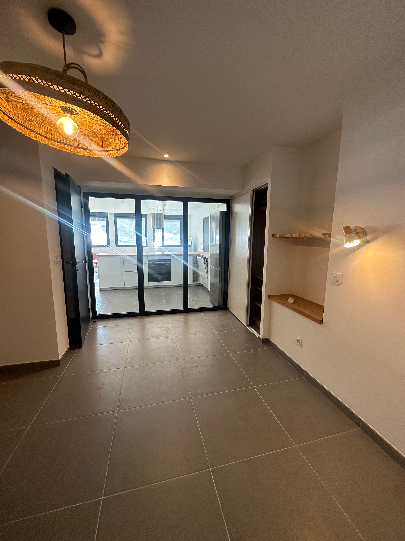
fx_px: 218
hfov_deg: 85.7
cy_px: 270
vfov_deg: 102.1
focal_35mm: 14
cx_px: 202
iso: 125
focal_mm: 2.22
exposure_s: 1/100
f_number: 2.2
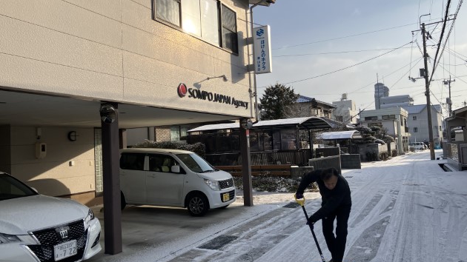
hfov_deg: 62.6
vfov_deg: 37.7
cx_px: 236
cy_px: 126
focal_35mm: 31
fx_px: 384
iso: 32
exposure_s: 1/2558
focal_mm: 3.99
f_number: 1.8
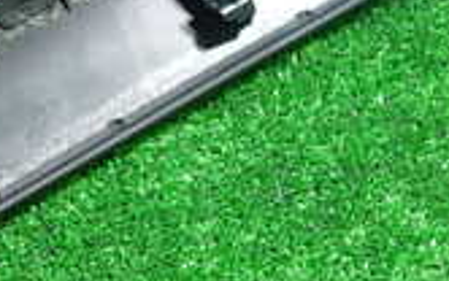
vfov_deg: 13.4
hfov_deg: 20.6
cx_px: -51
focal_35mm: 96
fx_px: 1176
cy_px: 292
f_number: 2
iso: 400
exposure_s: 1/30
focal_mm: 4.5
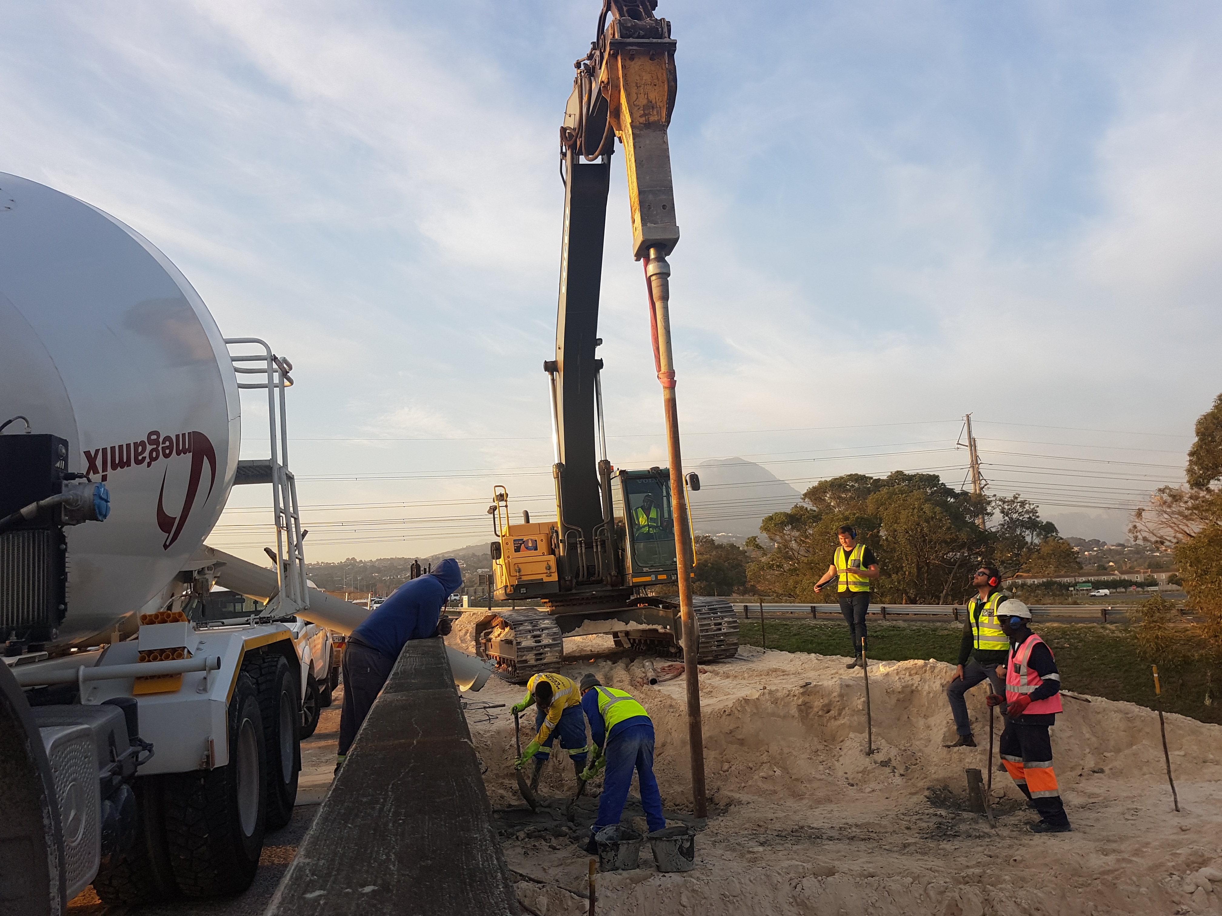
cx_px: 611
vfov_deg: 53.1
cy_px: 458
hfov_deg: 67.3
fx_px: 918
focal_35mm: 26
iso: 40
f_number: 1.7
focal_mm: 4.2
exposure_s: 1/501
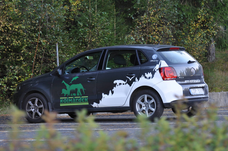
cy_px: 76
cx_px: 114
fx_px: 1063
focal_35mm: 168
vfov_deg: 8.2
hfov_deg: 12.2
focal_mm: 112
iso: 360
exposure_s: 1/200
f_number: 4.8
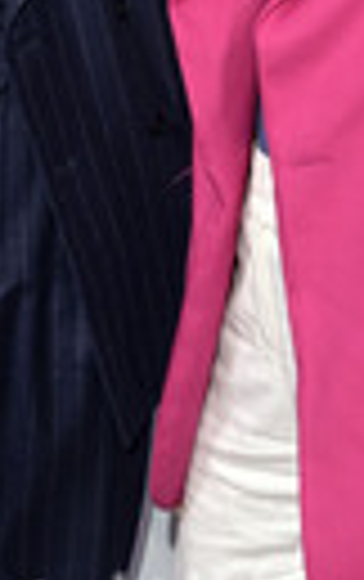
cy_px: -13
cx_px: 220
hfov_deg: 10.9
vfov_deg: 16.9
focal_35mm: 120
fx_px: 1898
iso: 640
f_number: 5.6
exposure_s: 1/250
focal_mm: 38
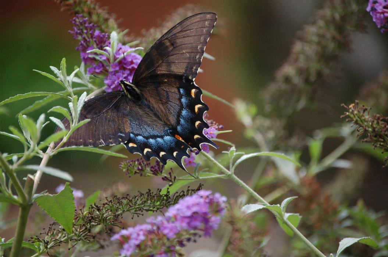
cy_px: 128
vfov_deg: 5.5
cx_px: 194
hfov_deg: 8.3
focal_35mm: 248
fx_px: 2663
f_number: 5.3
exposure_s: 1/500
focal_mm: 165
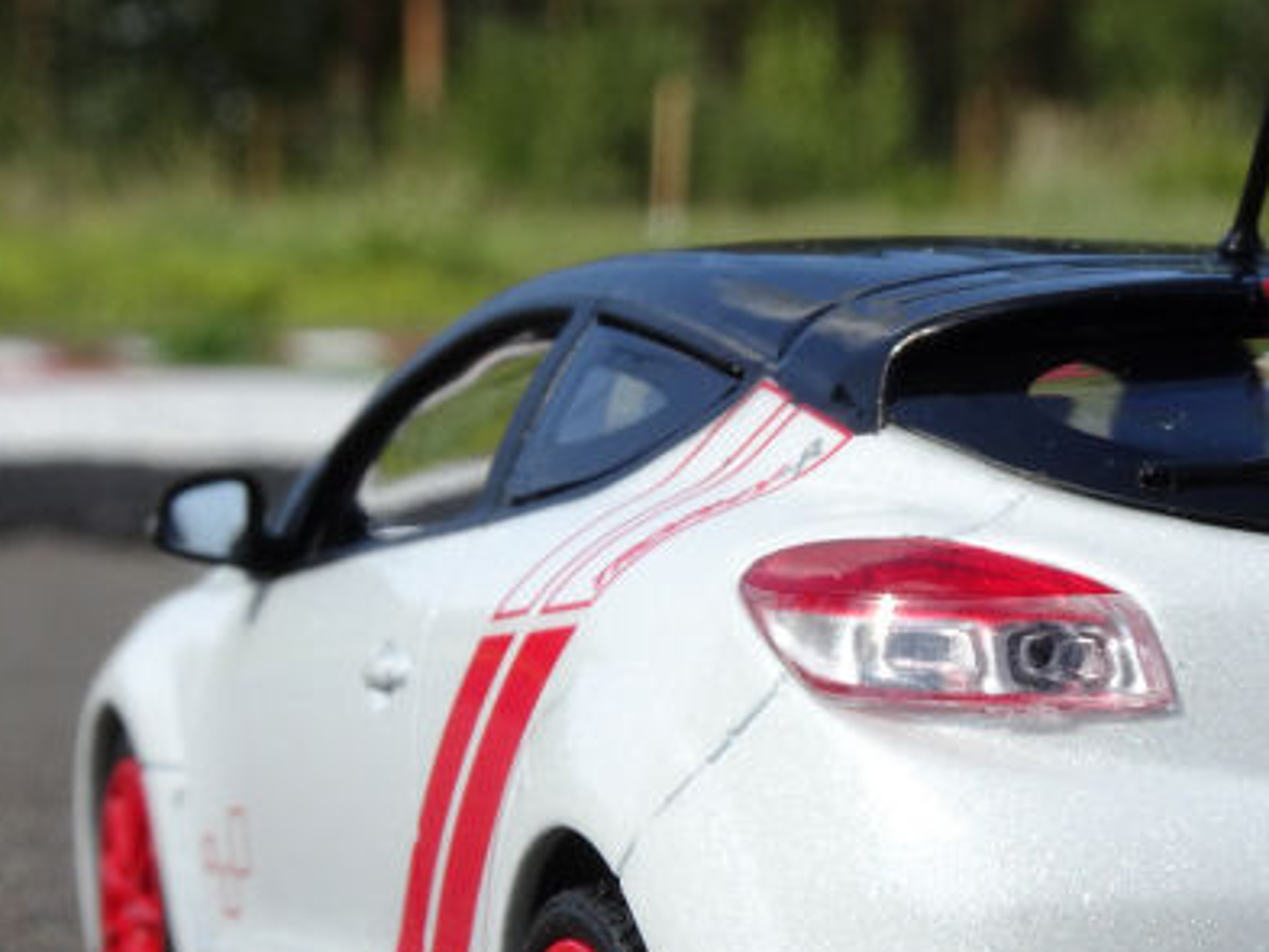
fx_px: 4327
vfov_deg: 12.6
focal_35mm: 118
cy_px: 597
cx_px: 985
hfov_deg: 16.6
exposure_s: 1/160
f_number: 8
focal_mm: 9.87
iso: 80
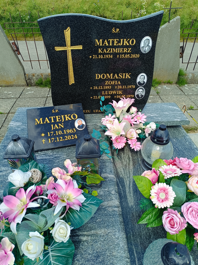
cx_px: 99
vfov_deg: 71.6
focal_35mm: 24
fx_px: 183
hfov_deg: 56.8
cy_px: 132
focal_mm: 5.59
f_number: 1.88
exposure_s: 1/707
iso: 53
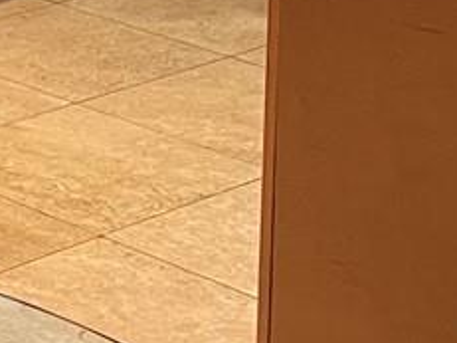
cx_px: -307
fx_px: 2375
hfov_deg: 10.5
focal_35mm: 180
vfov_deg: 7.8
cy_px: -426
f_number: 1.6
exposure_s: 1/60
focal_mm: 4.2
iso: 100
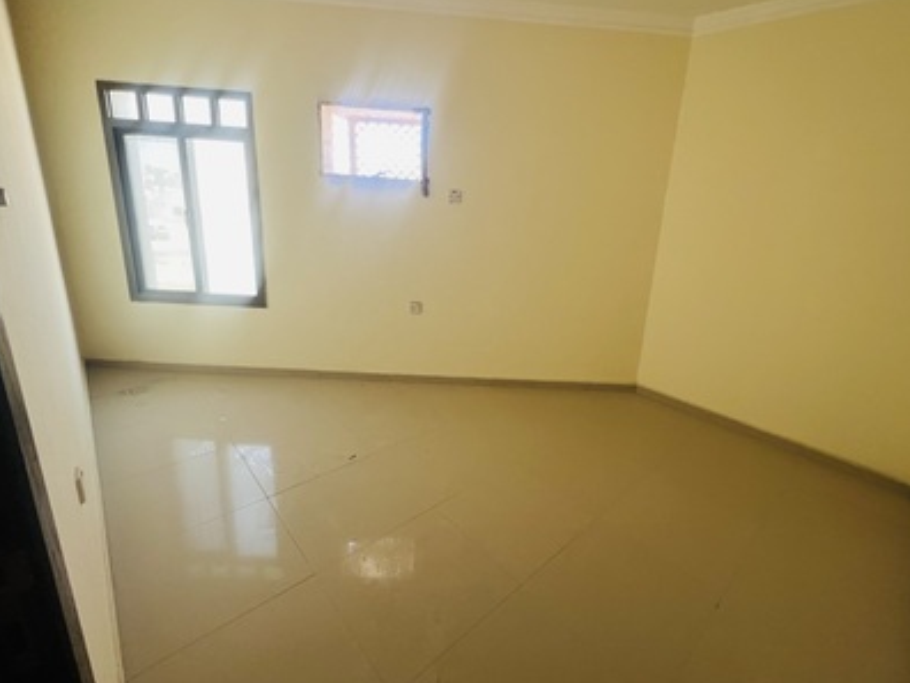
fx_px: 394
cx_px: 500
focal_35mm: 15
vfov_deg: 81.5
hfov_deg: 97.9
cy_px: 307
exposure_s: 1/99
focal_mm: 1.57
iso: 200
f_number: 1.8
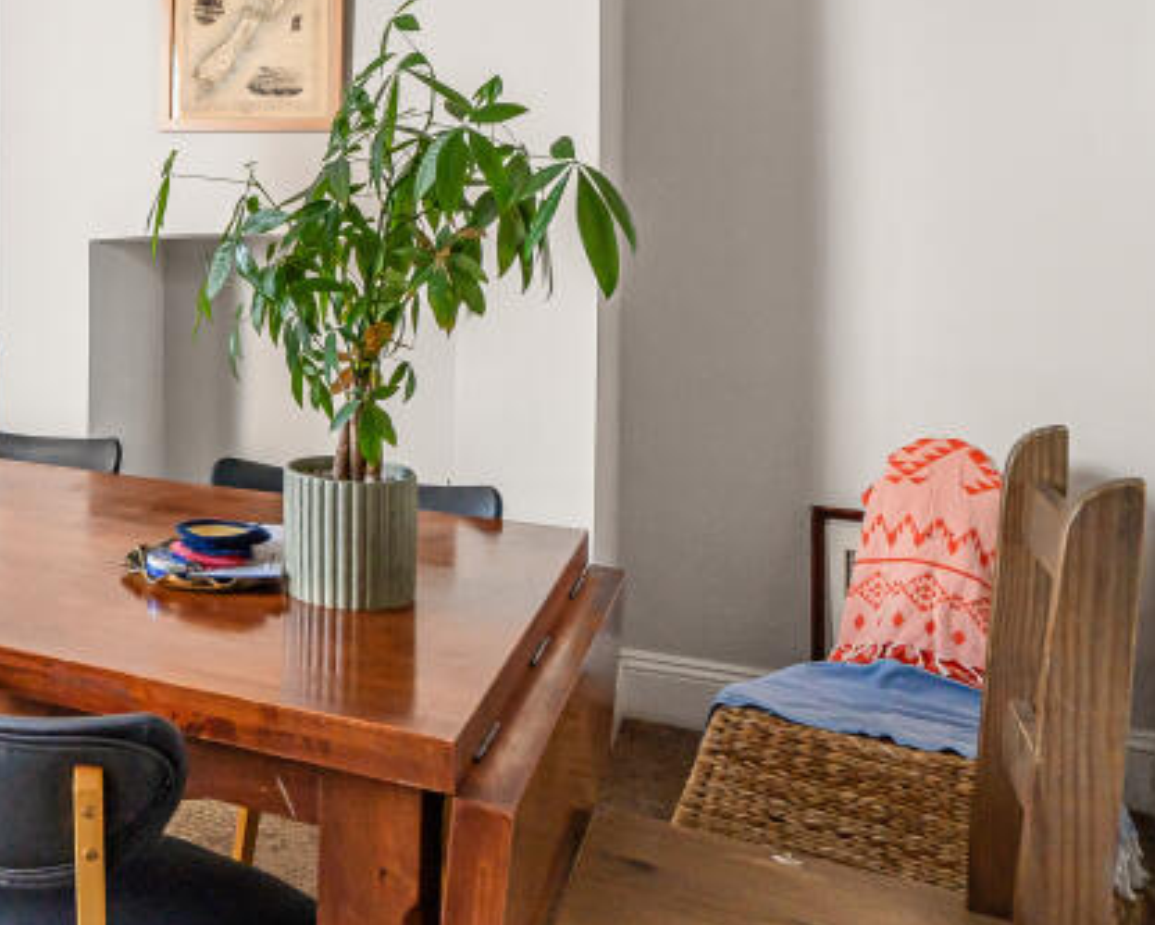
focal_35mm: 37
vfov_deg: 38.2
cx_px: -97
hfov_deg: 40.3
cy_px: 149
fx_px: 1265
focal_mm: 16
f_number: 7.1
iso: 400
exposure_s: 1/80
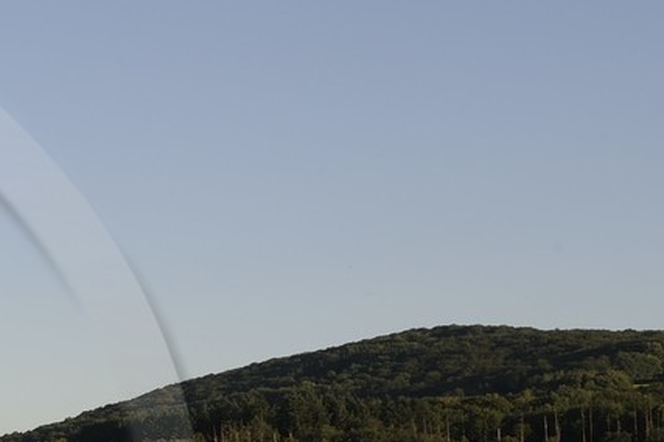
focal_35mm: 120
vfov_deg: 11.1
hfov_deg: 15.3
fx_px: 2212
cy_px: 584
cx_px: -432
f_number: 14
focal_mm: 32
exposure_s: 1/125
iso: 200
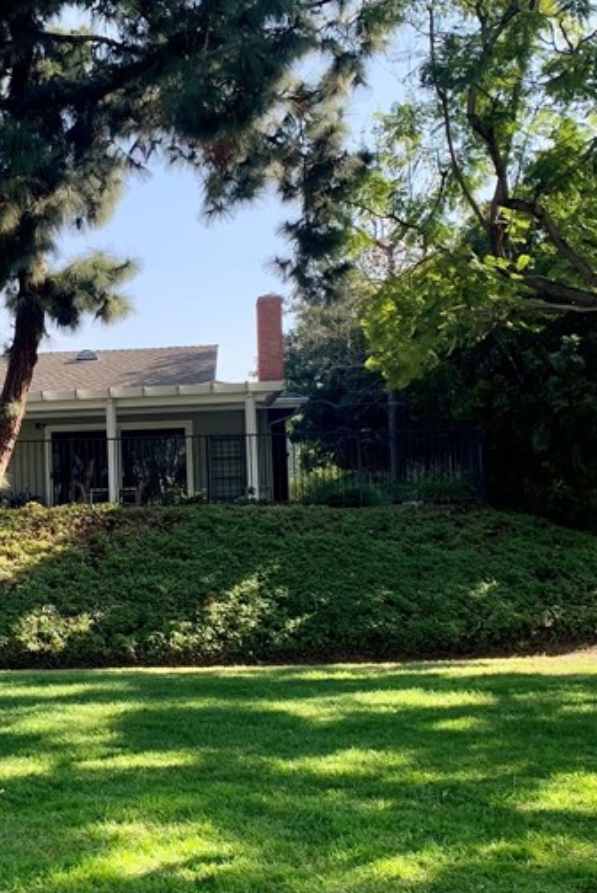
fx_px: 1366
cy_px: 499
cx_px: 55
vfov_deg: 36.2
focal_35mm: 55
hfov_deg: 23.9
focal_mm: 4.25
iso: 25
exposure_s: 1/594
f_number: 1.8
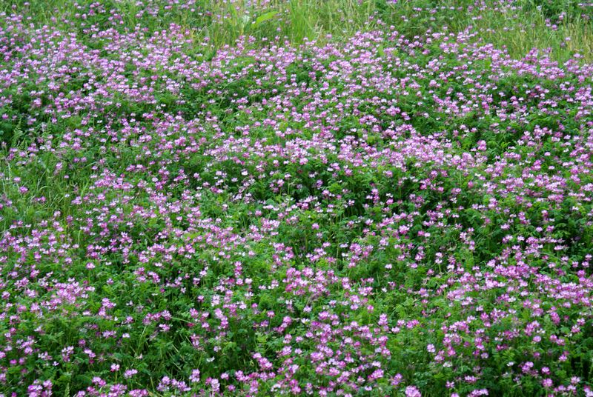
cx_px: 296
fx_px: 1732
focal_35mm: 105
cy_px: 198
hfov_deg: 19.4
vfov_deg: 13.1
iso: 400
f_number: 5.6
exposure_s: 1/40
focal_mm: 70
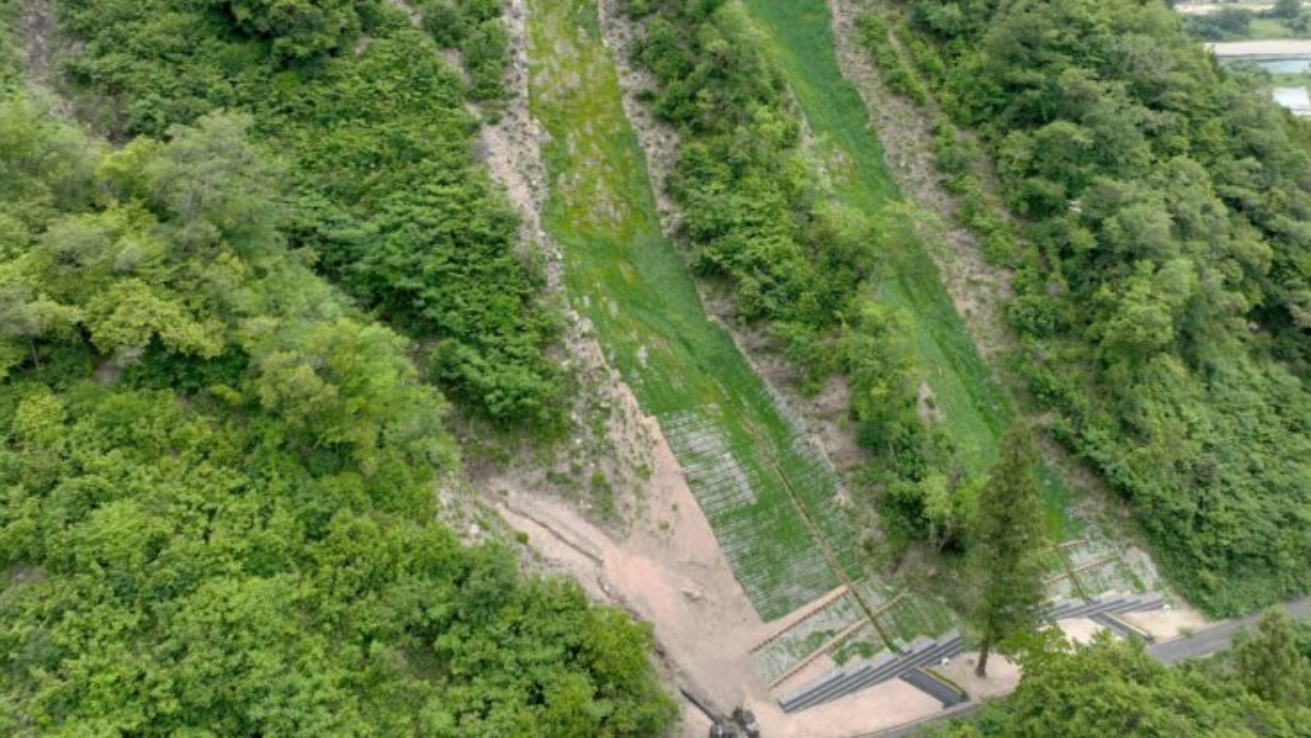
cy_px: 256
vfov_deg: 42.4
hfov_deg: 69.9
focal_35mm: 27
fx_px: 939
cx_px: 670
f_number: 2.8
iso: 240
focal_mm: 12.29
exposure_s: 1/1600
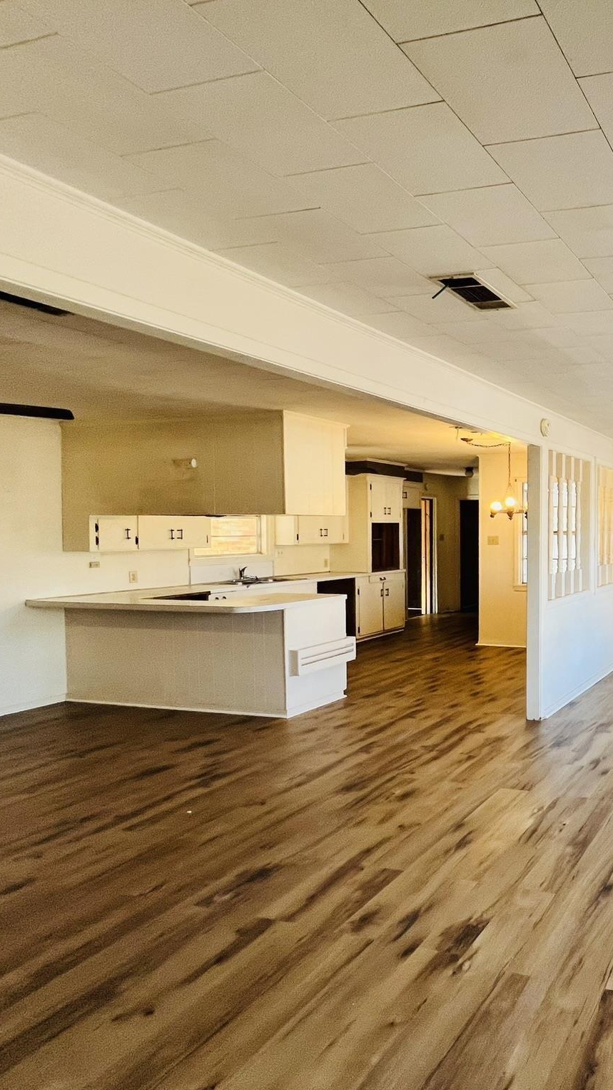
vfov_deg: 89.6
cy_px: 545
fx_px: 549
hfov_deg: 44.3
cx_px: 677
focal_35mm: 19
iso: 125
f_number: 1.8
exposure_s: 1/60
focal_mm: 1.57
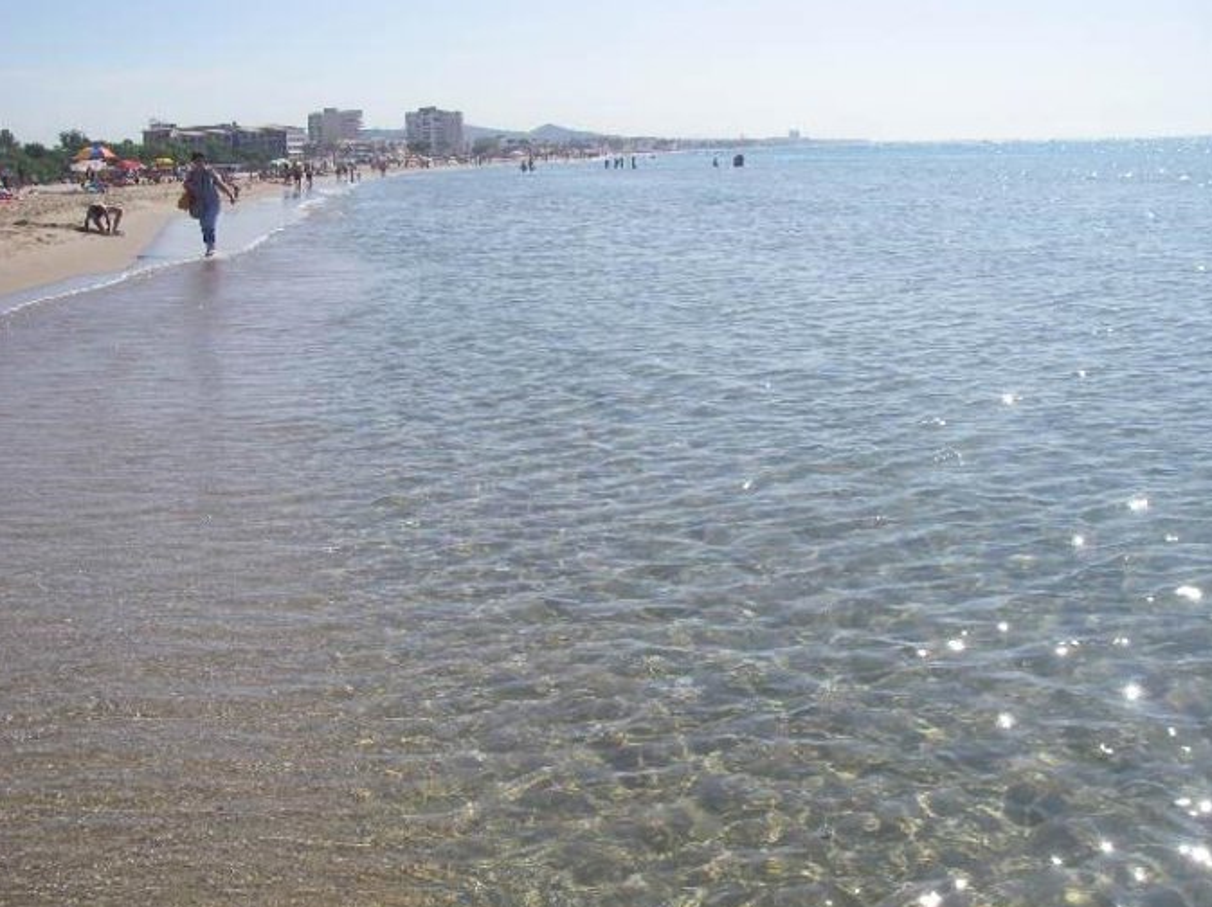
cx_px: 603
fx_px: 1365
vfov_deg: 36.8
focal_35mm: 39
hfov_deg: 47.9
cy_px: 448
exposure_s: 1/320
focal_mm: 6.3
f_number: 6.6
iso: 64
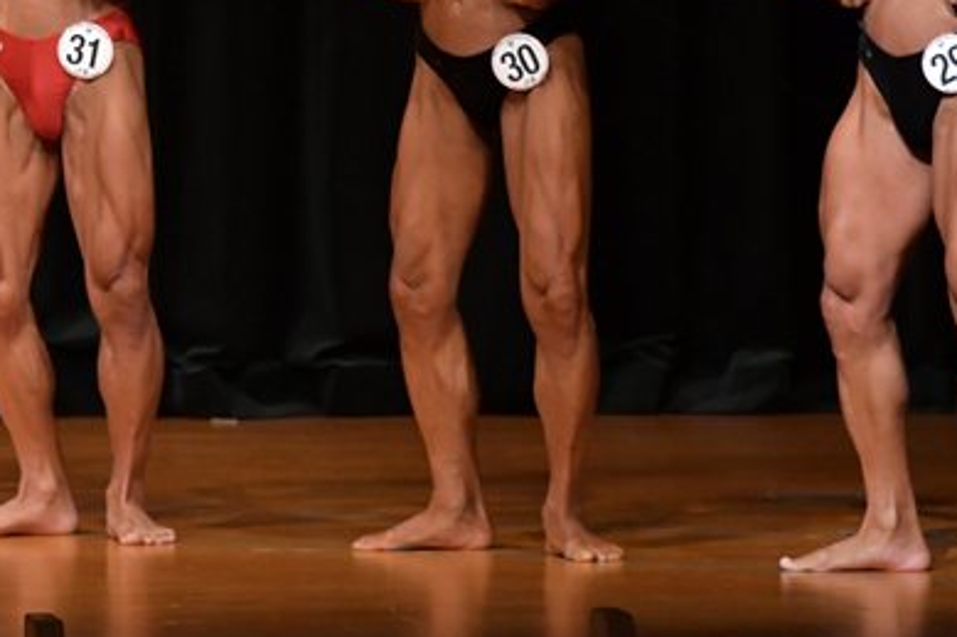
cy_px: 22
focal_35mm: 508
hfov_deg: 4.1
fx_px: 13498
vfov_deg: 2.7
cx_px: 156
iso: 5000
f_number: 5.6
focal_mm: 170
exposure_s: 1/400
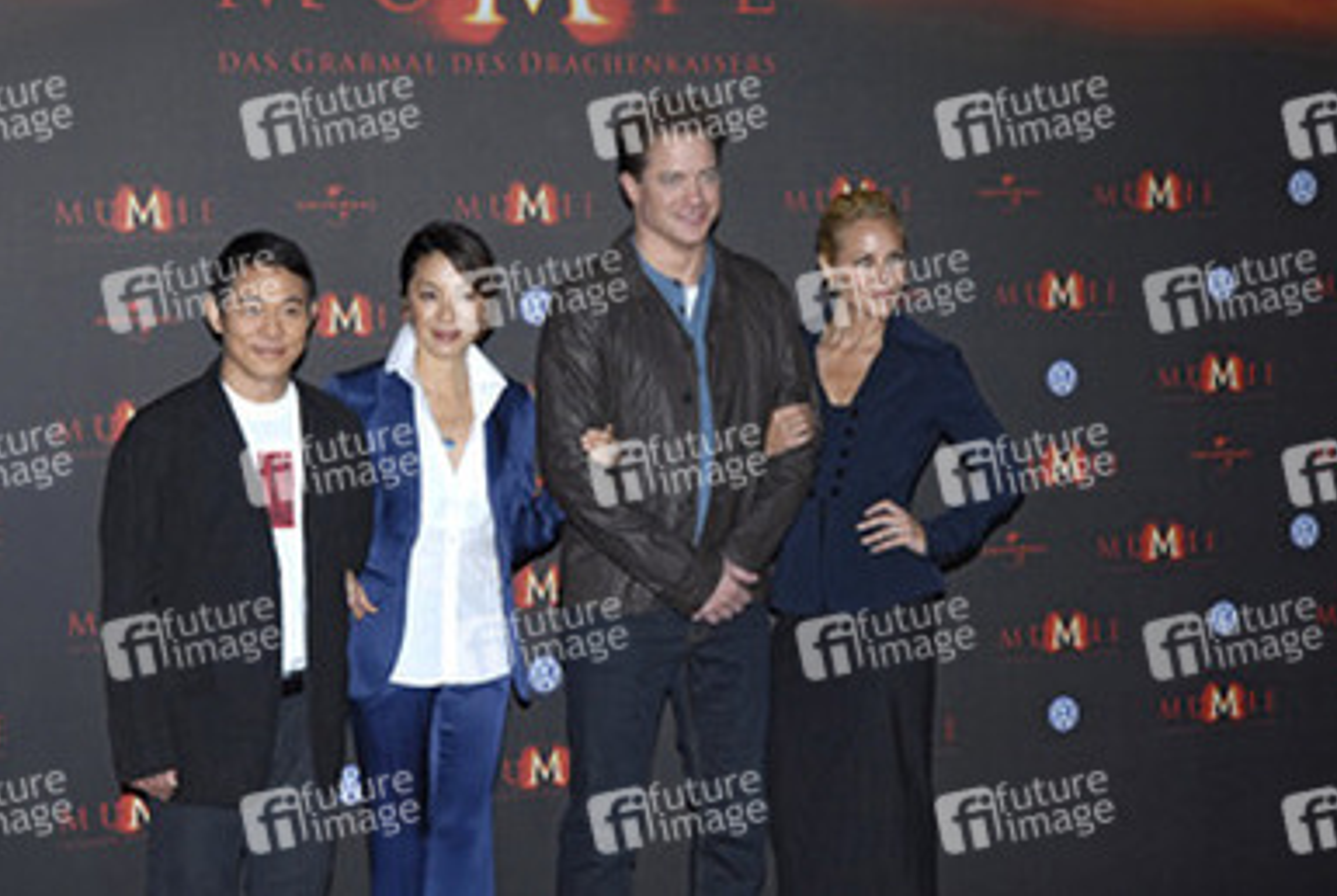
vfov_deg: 17.4
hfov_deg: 25.7
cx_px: 580
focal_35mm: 79
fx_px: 2923
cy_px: 379
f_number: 7.1
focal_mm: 45
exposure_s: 1/160
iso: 400
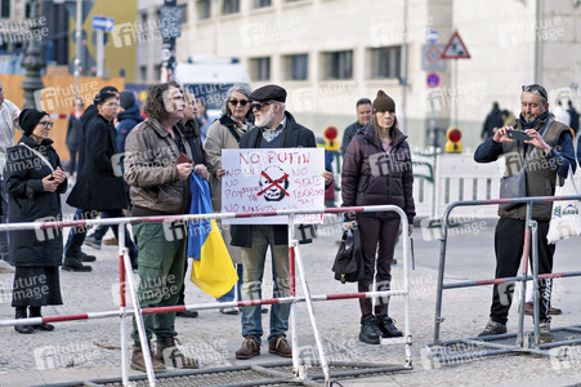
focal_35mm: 127
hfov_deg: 16.1
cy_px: 194
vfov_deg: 10.8
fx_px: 2048
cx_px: 290
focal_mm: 85
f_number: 1.4
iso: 100
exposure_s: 1/1600
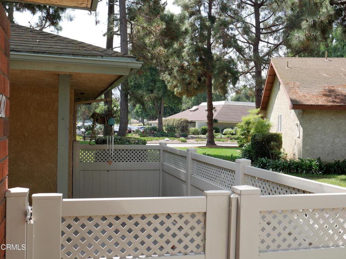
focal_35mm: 40
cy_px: 130
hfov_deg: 46.8
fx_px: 400
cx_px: 173
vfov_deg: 36.0
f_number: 7.1
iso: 200
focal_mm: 20
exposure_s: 1/250
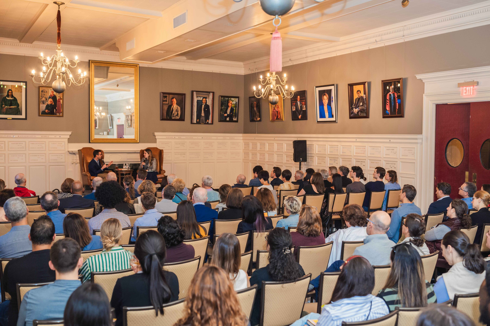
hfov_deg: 54.5
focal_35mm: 35
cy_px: 163
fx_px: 476
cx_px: 245
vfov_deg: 37.8
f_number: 2.8
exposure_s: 1/100
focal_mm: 35
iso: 640
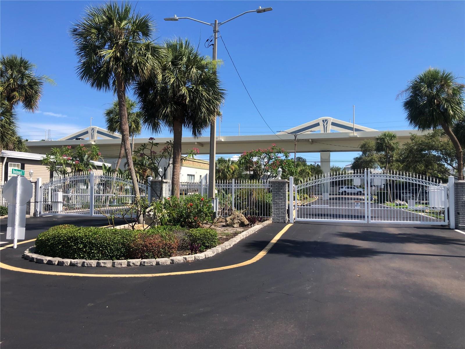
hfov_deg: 63.4
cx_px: 232
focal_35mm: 28
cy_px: 174
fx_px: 376
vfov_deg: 49.7
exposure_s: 1/1600
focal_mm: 3.99
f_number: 1.8
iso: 20
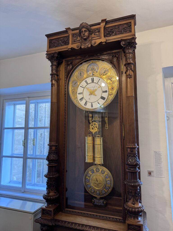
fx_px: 160
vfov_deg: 71.6
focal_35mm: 24
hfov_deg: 56.8
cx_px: 86
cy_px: 116
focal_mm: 6.76
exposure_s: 1/50
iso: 125
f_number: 1.78
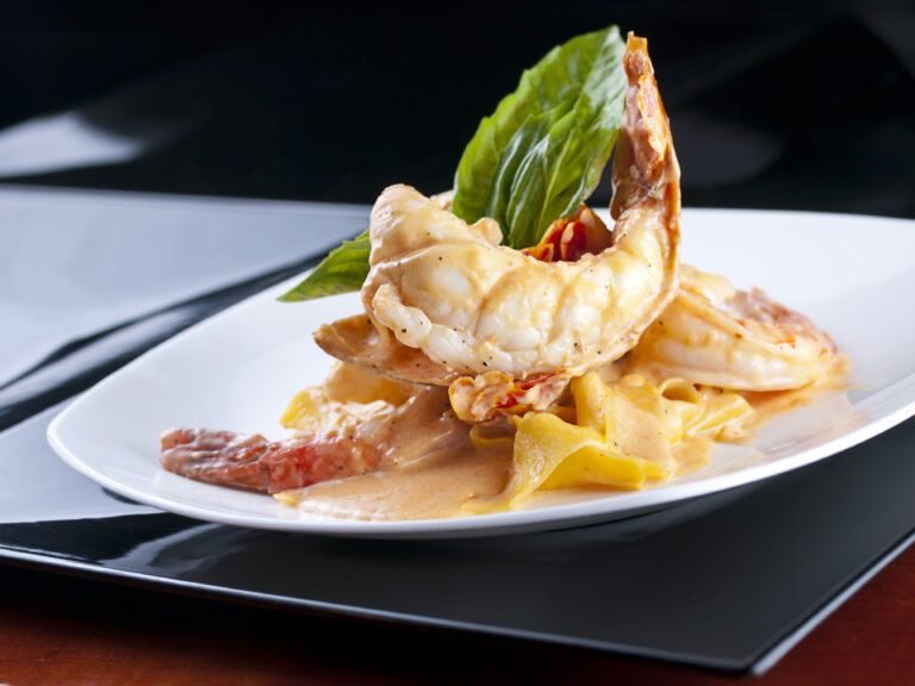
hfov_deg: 19.6
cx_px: 458
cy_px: 343
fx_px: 2643
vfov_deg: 14.8
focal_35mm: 100
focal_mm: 50
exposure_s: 1/160
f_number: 4.5
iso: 100
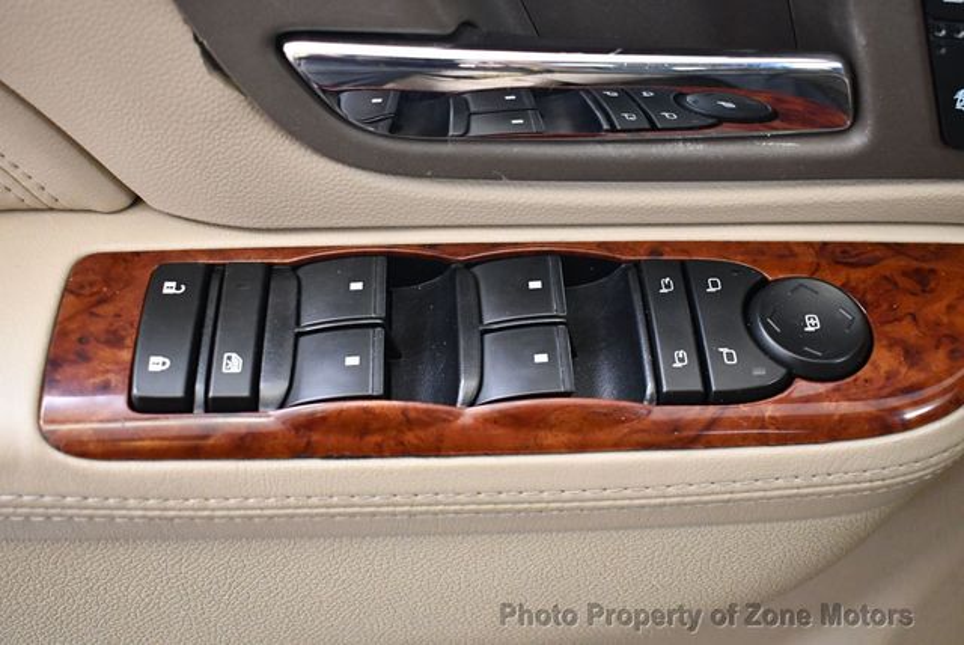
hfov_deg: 46.4
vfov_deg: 32.0
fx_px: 1126
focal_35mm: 42
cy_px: 322
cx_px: 482
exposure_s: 1/125
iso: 3200
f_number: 3.8
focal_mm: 21
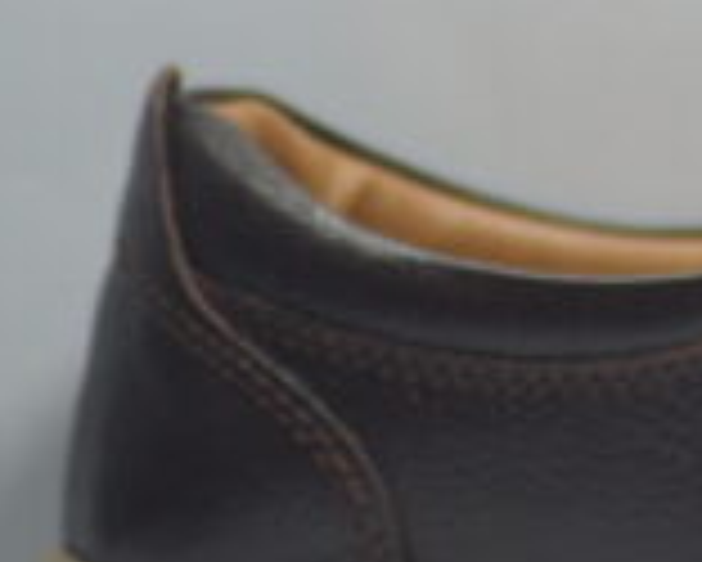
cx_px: 1156
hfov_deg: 2.6
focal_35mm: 731
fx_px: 15193
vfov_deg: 2.1
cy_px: 128
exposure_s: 1/125
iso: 640
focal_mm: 135
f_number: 4.2
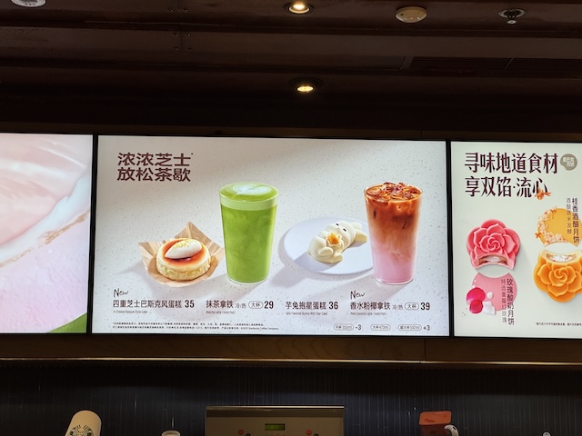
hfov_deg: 25.3
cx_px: 291
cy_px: 218
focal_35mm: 77
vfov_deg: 19.1
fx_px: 1295
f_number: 2.8
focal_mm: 9
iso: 80
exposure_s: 1/100
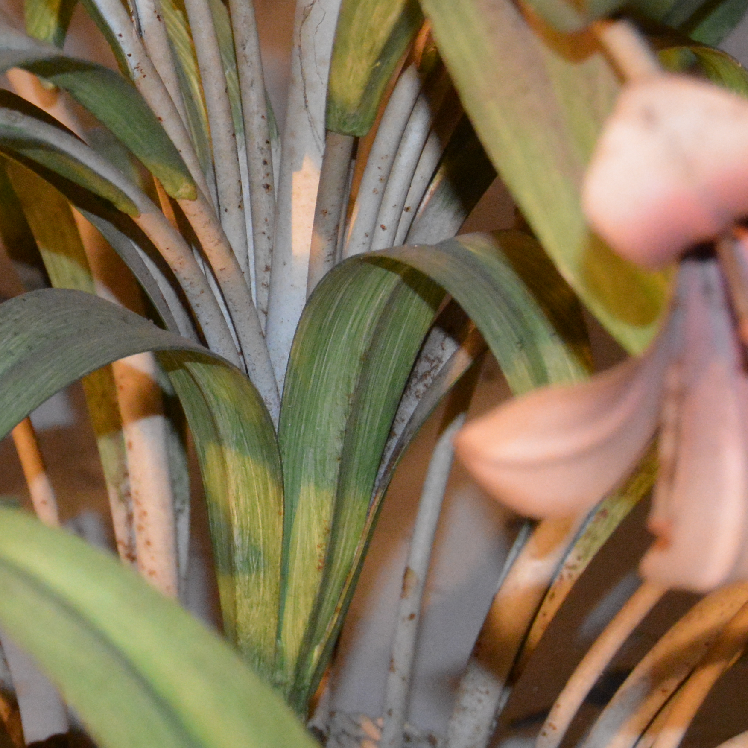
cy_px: 137
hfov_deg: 8.8
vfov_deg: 8.9
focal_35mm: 196
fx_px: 4803
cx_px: -24
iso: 3200
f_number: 5.3
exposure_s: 1/60
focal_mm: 45
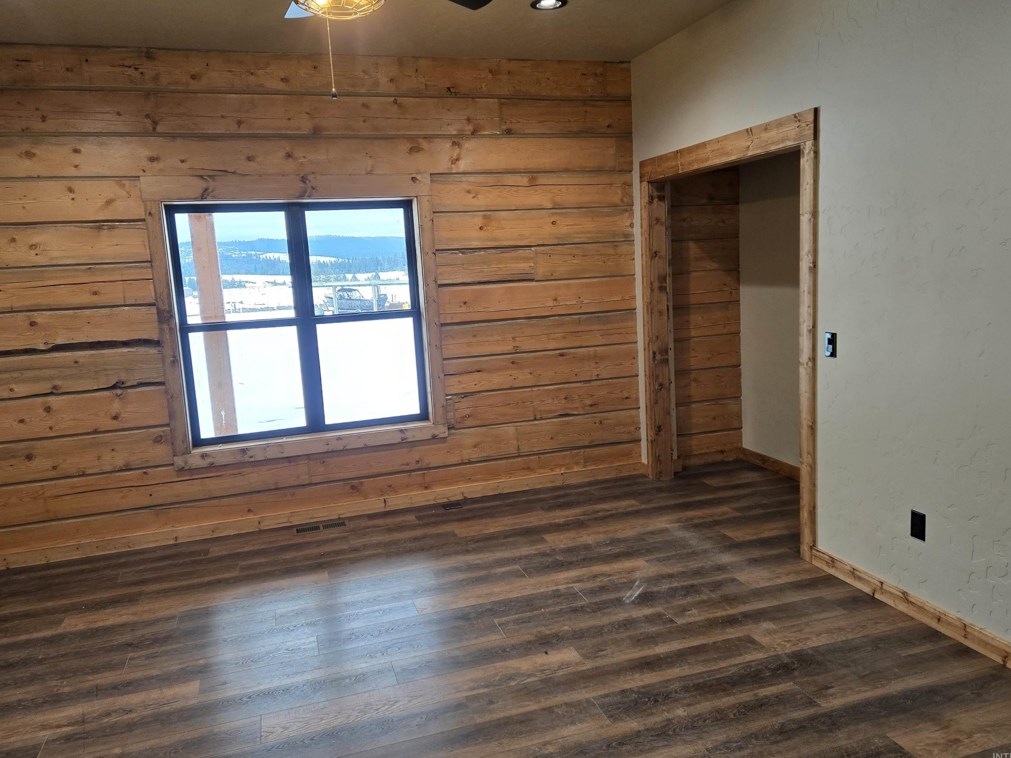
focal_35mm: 26
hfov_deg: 67.3
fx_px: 759
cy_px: 367
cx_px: 507
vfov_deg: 53.0
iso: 100
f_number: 1.8
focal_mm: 5.4
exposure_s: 1/120
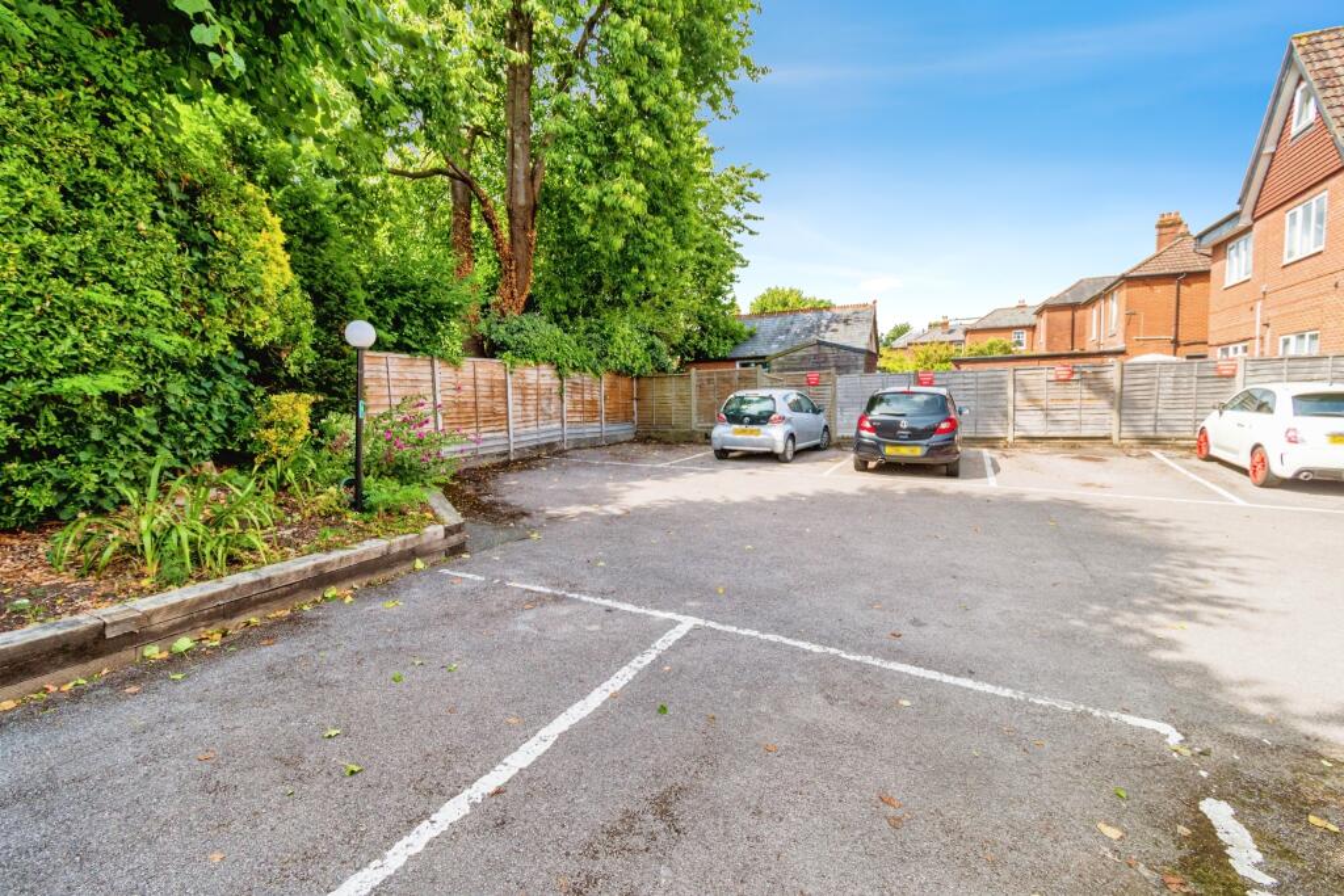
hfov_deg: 100.4
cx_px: 672
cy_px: 448
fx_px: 560
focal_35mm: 15
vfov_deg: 77.3
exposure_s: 1/1250
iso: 250
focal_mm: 10
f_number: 7.1
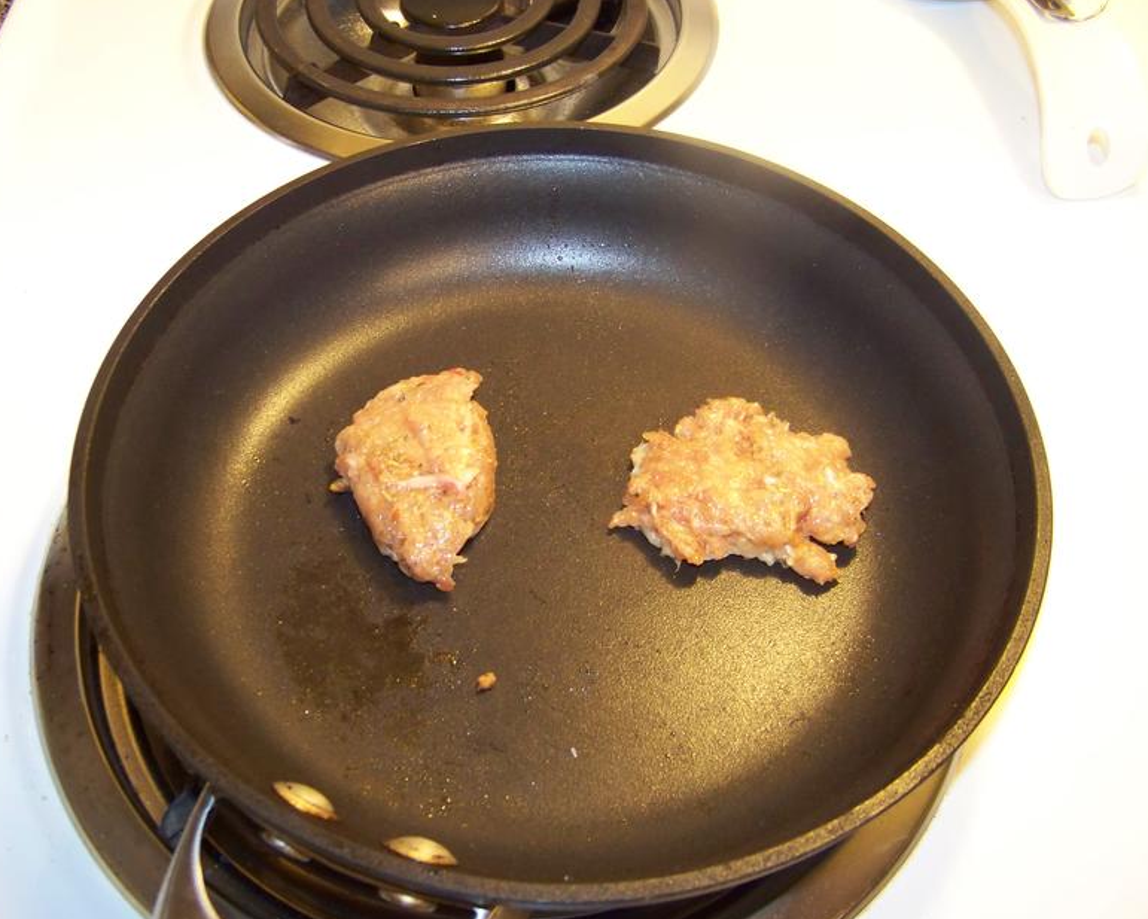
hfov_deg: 44.7
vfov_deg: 36.5
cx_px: 530
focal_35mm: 41
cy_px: 451
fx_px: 1393
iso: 200
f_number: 2.8
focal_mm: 5.85
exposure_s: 1/30
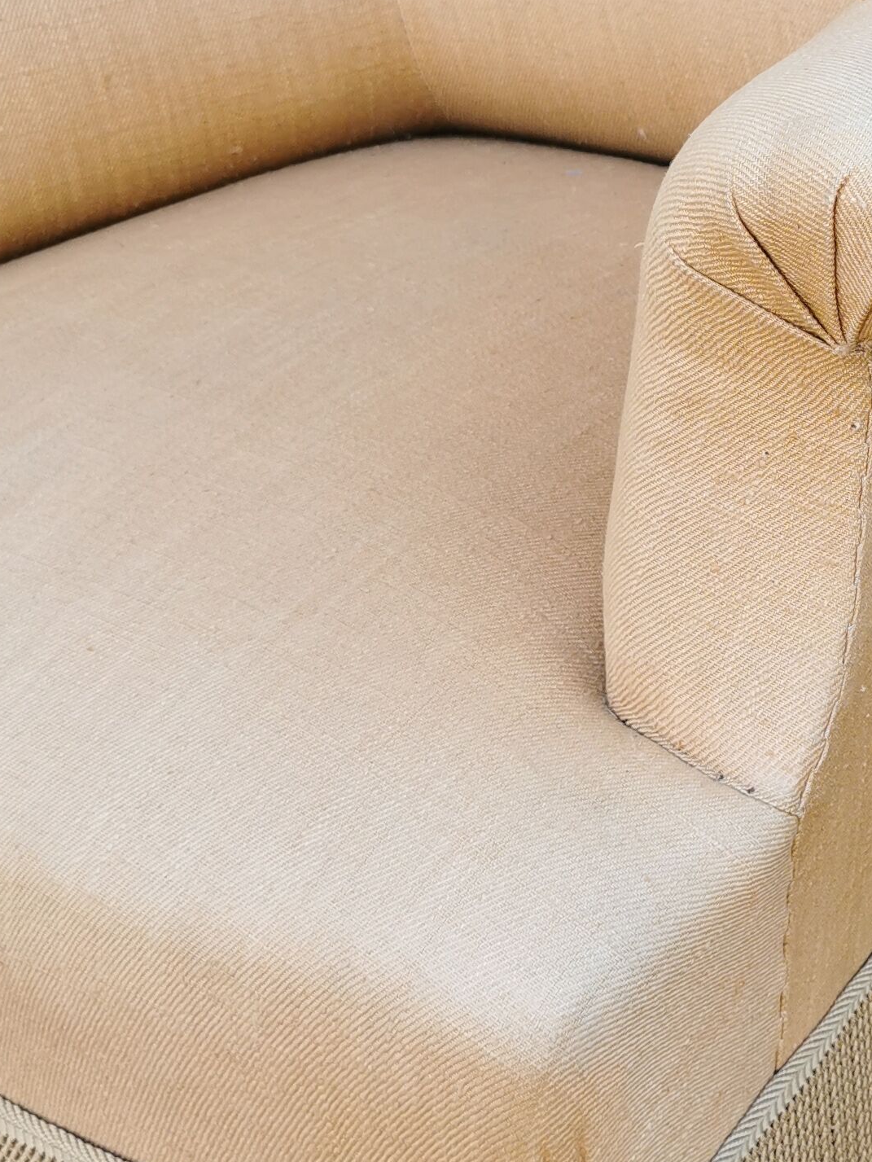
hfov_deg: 20.6
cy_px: 348
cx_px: 895
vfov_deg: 27.9
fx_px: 2317
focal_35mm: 69
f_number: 1.6
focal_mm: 5.56
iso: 50
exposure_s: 1/411
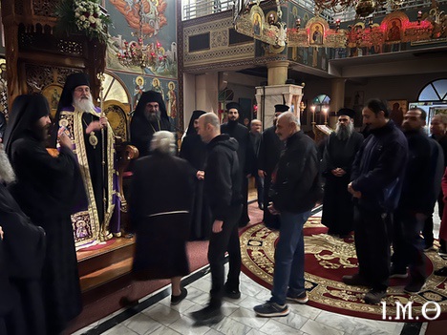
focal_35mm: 26
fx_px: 336
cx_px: 224
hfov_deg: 67.3
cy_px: 168
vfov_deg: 53.1
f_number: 1.5
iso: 2500
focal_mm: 5.7
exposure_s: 1/14
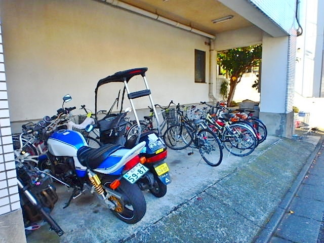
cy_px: 122
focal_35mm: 21
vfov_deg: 63.4
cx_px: 162
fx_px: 197
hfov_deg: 79.0
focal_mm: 3.7
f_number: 3.5
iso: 125
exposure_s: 1/125
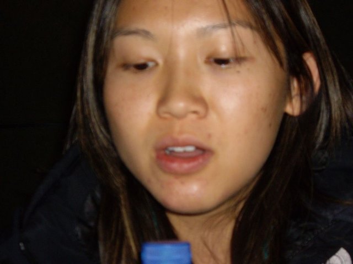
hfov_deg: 17.3
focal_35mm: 114
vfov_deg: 13.0
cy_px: 132
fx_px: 1163
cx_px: 176
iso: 200
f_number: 5.2
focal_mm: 18.6
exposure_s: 1/125
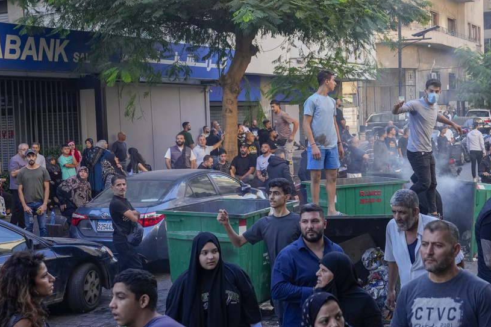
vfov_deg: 30.4
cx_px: 287
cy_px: 196
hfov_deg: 44.3
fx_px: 600
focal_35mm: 44
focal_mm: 35
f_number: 4.5
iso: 800
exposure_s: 1/640
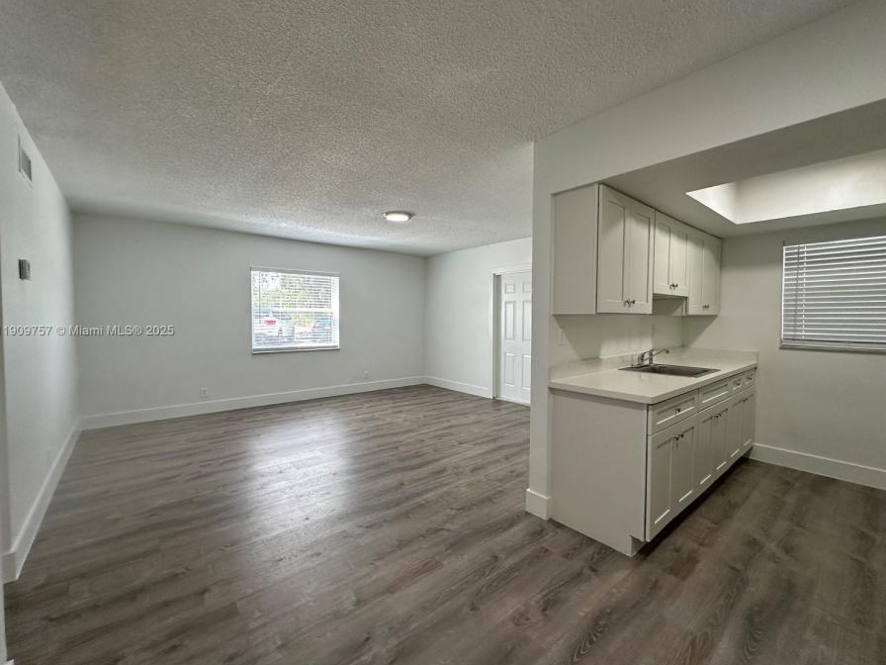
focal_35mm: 15
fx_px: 384
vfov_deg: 81.7
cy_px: 332
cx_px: 459
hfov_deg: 98.1
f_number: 2.2
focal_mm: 2.22
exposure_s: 1/120
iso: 125
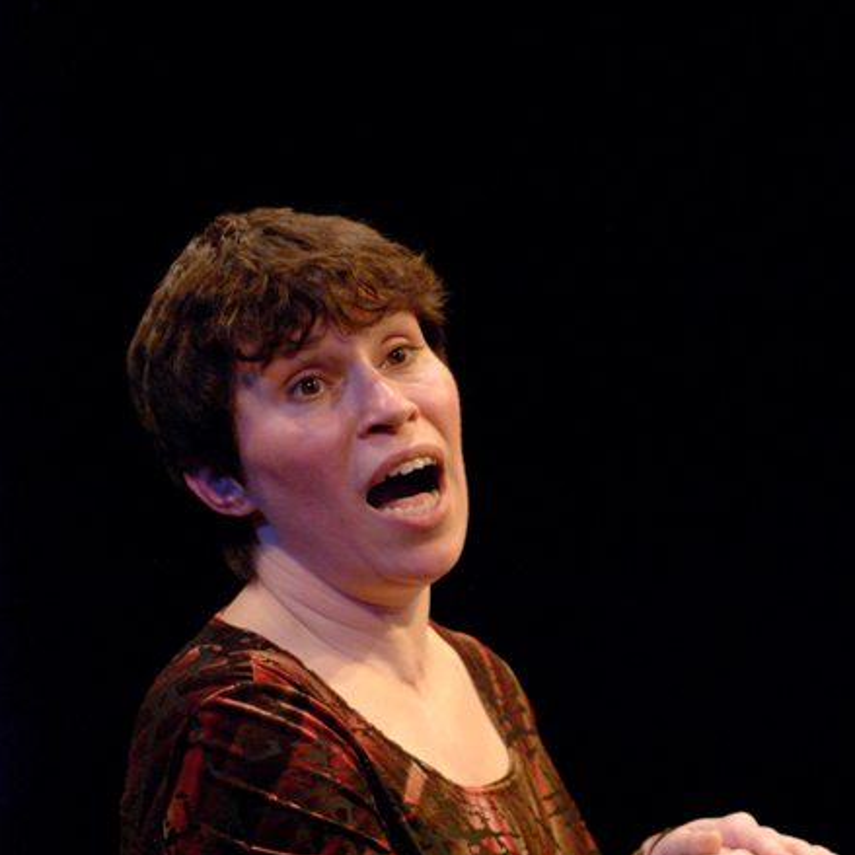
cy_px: 623
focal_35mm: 383
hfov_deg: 4.6
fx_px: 10703
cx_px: 428
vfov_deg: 4.6
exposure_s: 1/250
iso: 800
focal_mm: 200
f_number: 2.8
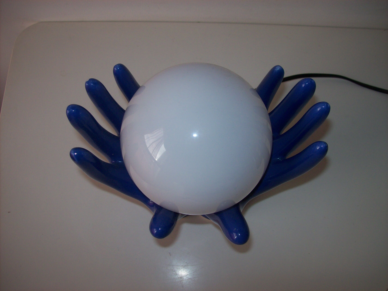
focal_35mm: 36
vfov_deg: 39.6
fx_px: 403
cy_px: 146
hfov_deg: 51.4
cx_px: 194
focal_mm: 6
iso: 80
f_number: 2.7
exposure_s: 1/64
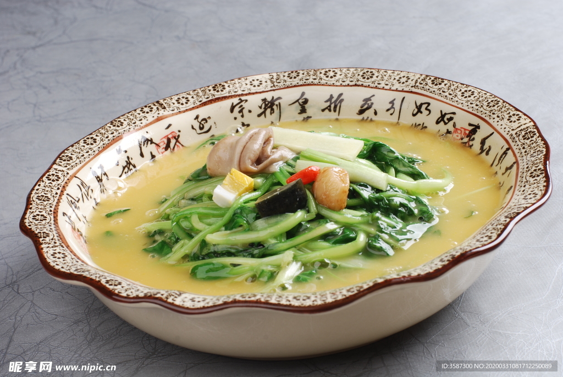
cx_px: 282
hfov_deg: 27.0
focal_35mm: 75
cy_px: 188
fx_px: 1174
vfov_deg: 18.2
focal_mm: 50
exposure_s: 1/125
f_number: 13
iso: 100
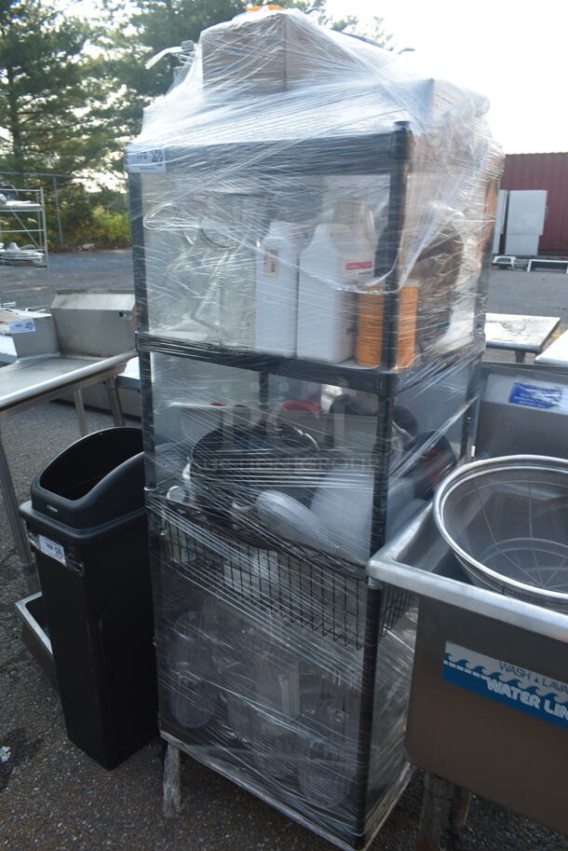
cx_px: 284
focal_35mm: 27
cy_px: 426
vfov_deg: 67.3
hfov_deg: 48.0
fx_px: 638
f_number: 8
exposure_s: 1/60
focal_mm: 18
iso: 110
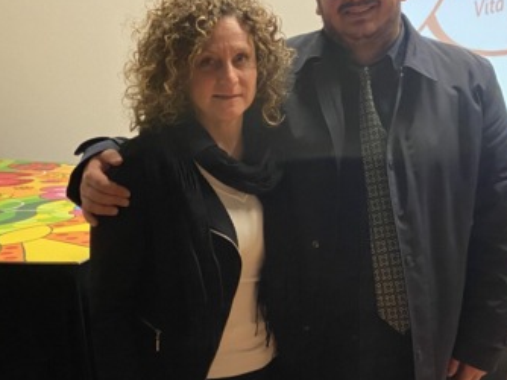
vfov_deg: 27.5
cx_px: 317
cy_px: 199
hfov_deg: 36.0
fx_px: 776
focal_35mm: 53
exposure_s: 1/50
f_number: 1.8
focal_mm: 4.25
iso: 200
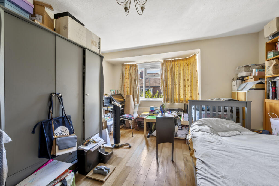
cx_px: 140
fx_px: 108
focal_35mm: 14
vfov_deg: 81.1
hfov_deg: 104.3
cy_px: 93
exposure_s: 3
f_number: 16
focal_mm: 14
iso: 200
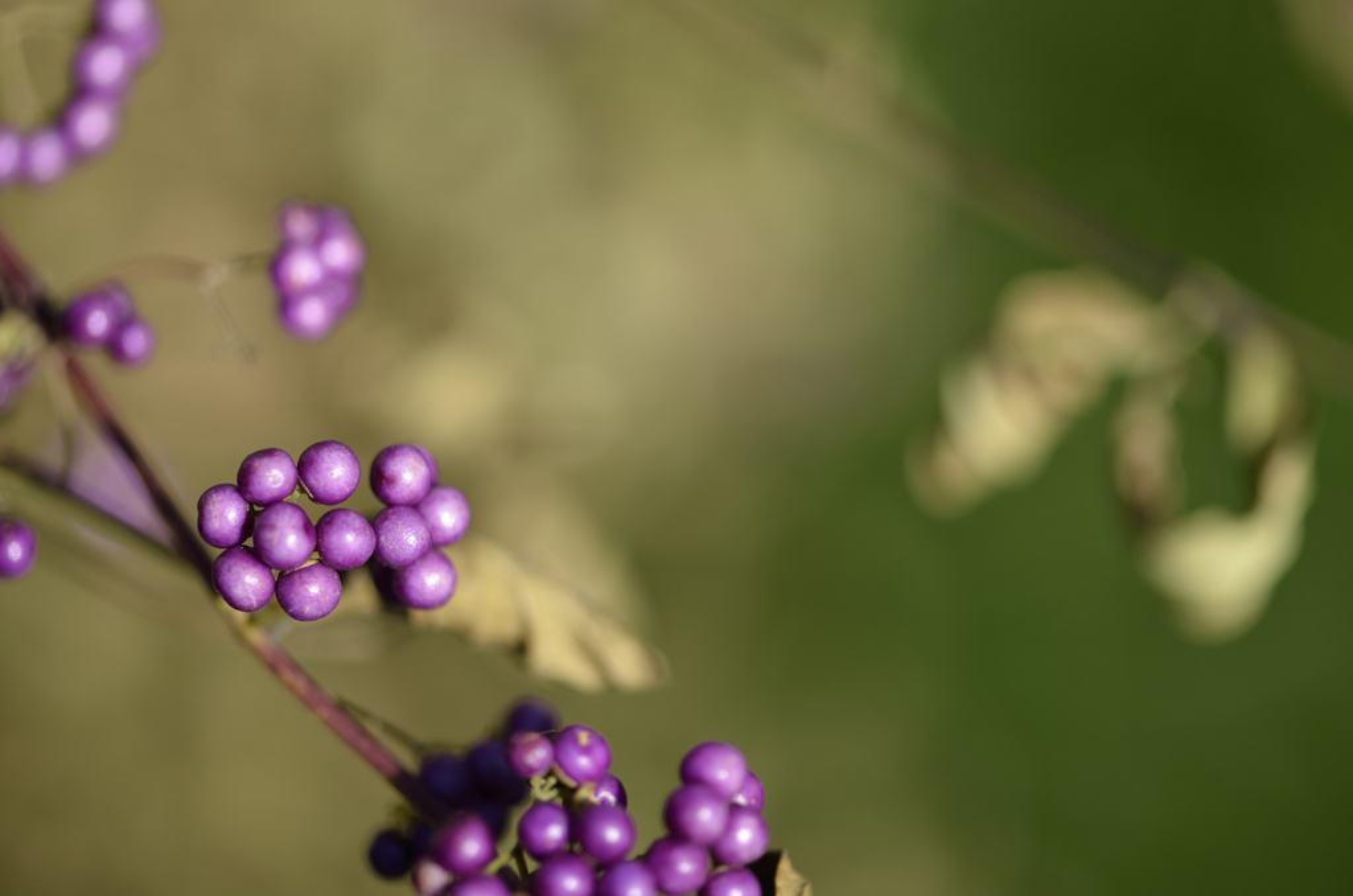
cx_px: 676
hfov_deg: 13.1
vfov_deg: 8.7
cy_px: 448
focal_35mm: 158
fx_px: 5906
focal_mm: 105
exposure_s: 1/800
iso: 100
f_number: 3.2
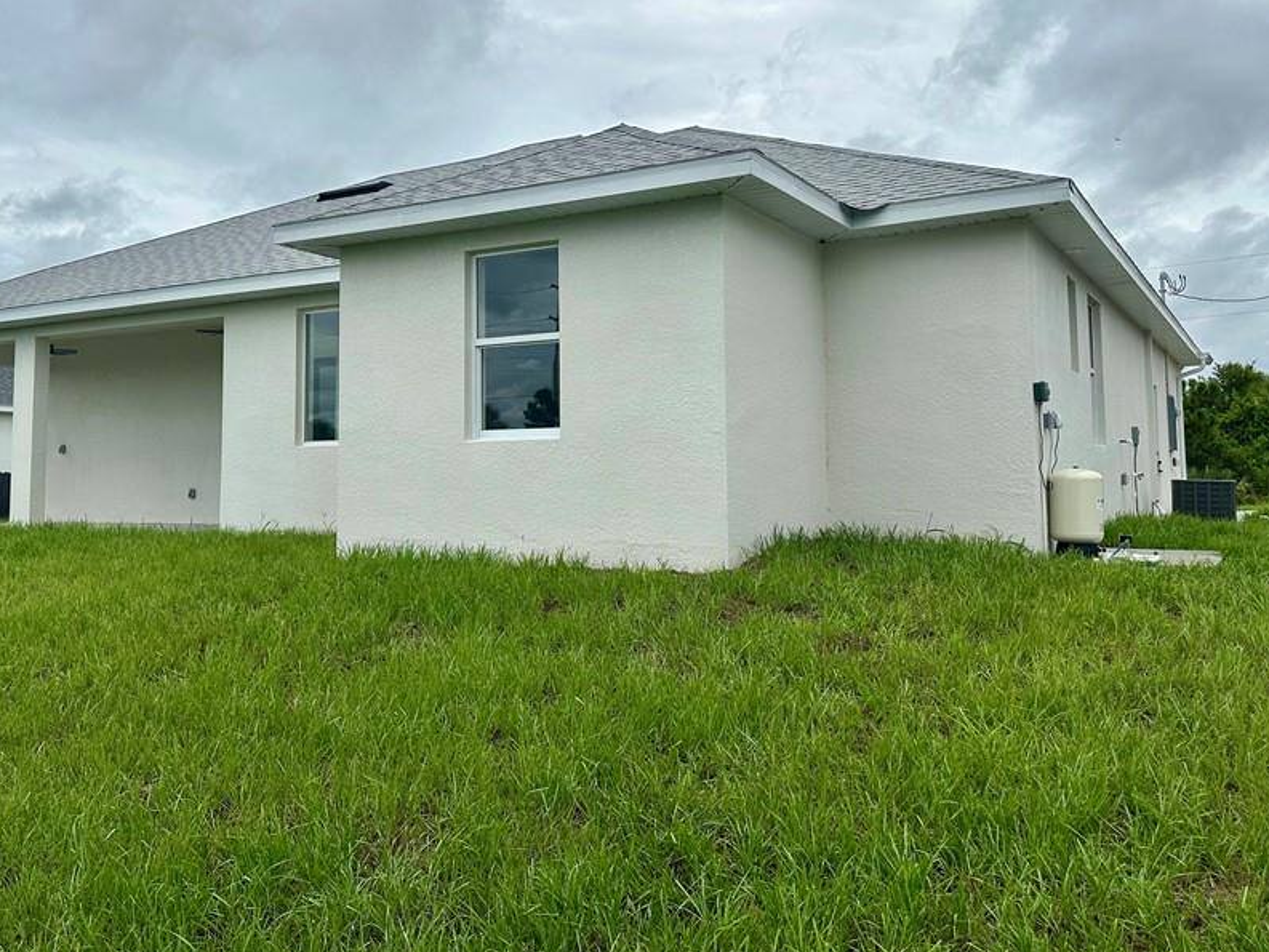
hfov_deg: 58.3
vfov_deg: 45.2
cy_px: 381
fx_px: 1137
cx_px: 600
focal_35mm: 31
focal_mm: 6.86
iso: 80
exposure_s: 1/8929
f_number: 1.78
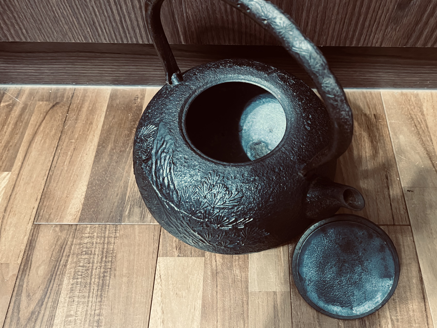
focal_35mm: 31
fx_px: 391
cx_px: 260
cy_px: 144
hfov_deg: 57.9
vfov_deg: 45.3
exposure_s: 1/30
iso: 800
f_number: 1.6
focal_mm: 5.1
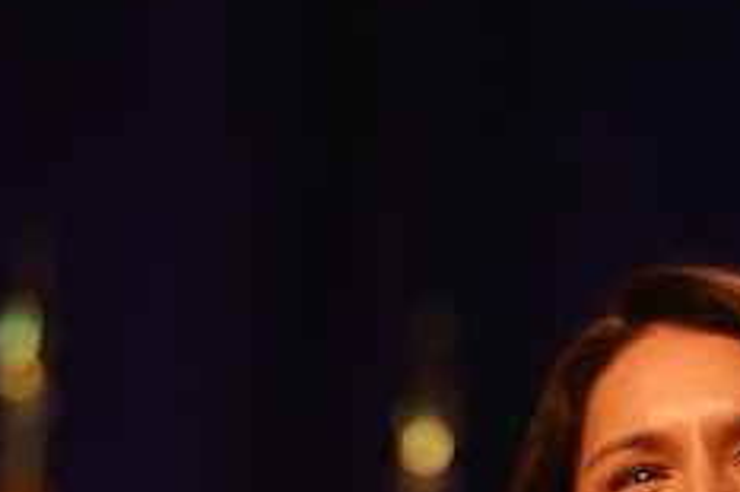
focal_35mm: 645
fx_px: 13249
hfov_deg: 3.2
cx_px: 400
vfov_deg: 2.1
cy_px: 703
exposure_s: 1/200
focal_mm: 200
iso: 800
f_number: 3.2
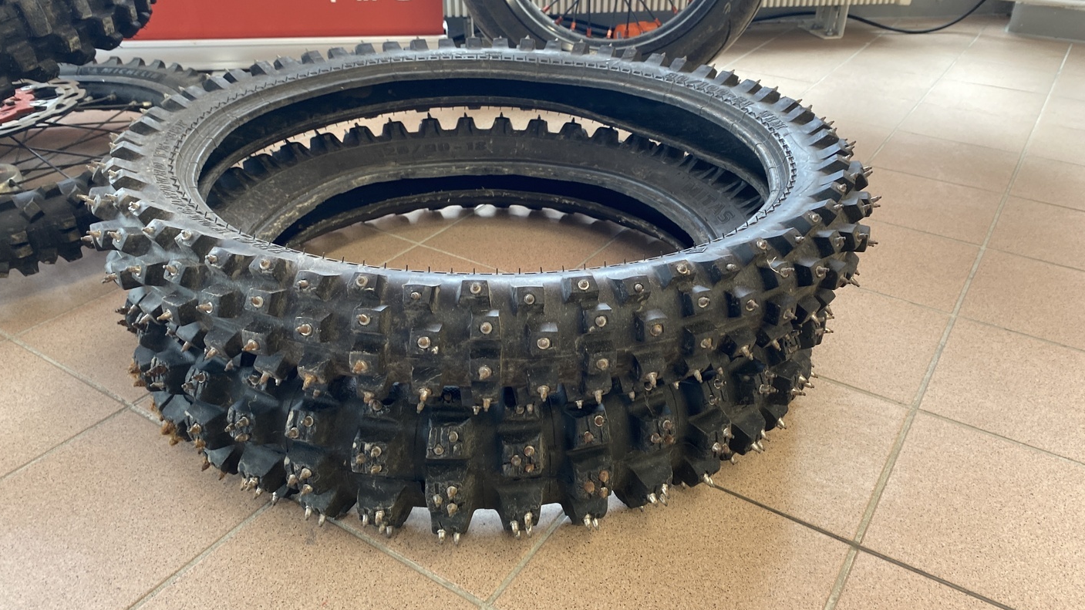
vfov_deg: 40.2
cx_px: 536
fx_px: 834
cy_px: 293
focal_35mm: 29
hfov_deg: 66.1
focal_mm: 4.25
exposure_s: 1/50
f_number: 1.8
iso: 80
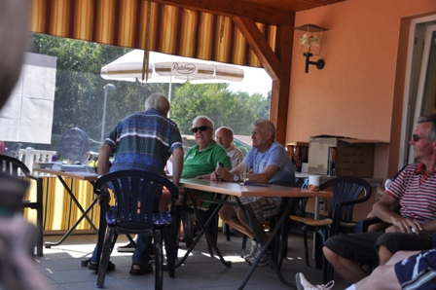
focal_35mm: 52
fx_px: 635
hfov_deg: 37.9
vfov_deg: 25.7
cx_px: 218
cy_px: 145
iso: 400
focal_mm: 35
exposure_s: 1/1000
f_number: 4.5
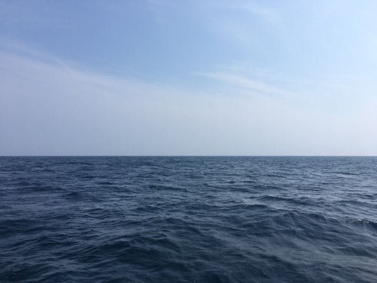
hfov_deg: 61.7
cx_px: 188
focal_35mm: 29
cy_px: 142
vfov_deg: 48.2
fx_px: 316
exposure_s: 1/3205
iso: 25
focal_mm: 4.15
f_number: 2.2
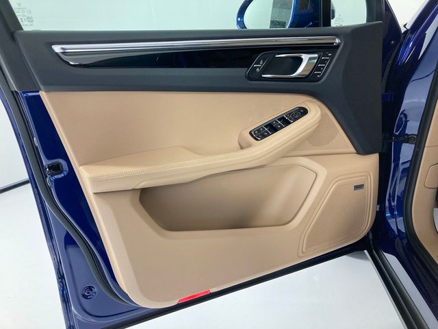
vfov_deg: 49.7
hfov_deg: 63.4
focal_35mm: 28
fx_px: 354
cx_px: 219
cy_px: 164
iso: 50
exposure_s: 1/120
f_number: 1.8
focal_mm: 3.99
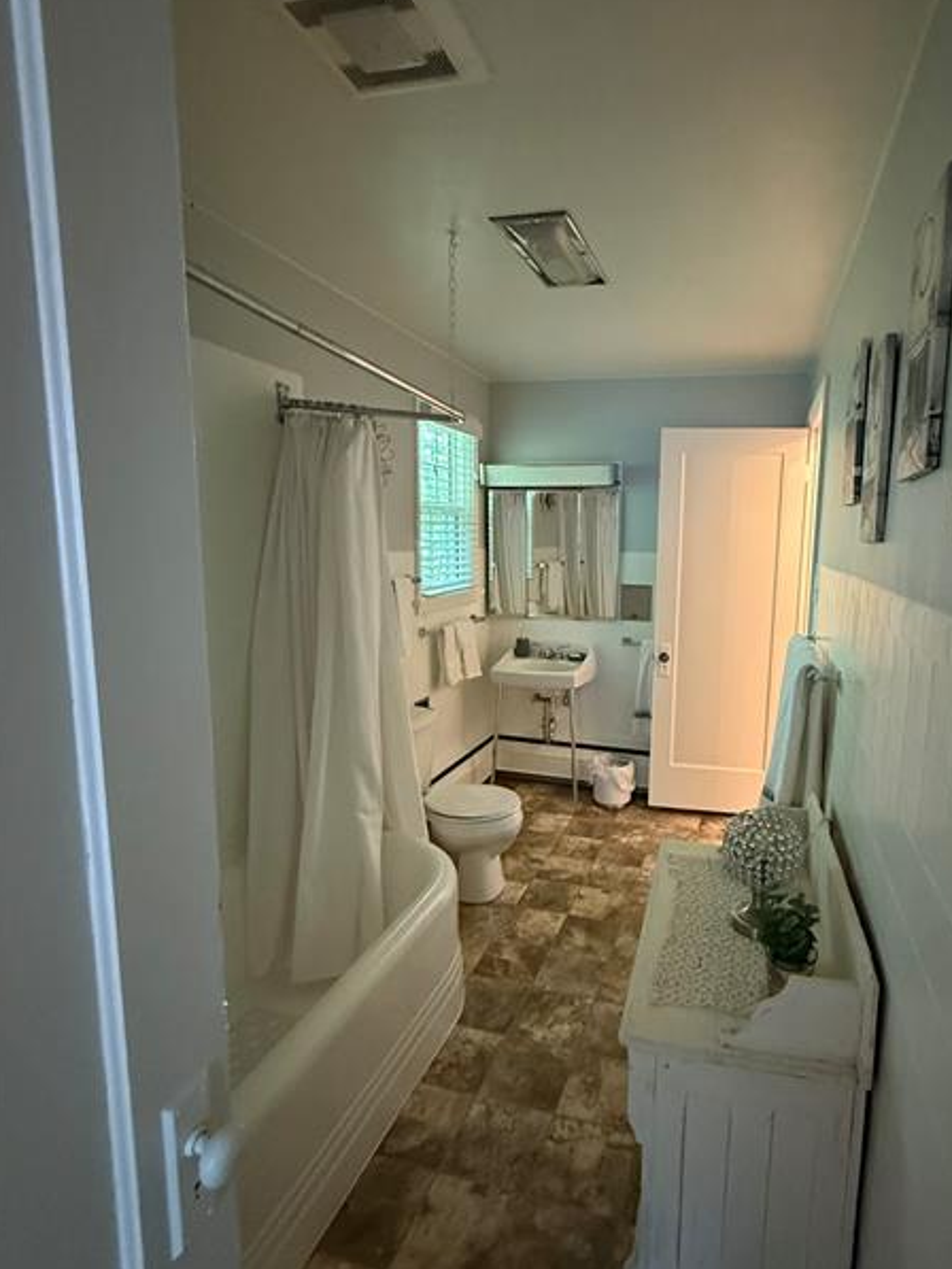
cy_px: 631
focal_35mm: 18
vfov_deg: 87.7
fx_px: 660
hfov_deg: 70.3
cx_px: 601
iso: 640
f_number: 2.2
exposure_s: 1/60
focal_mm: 2.22
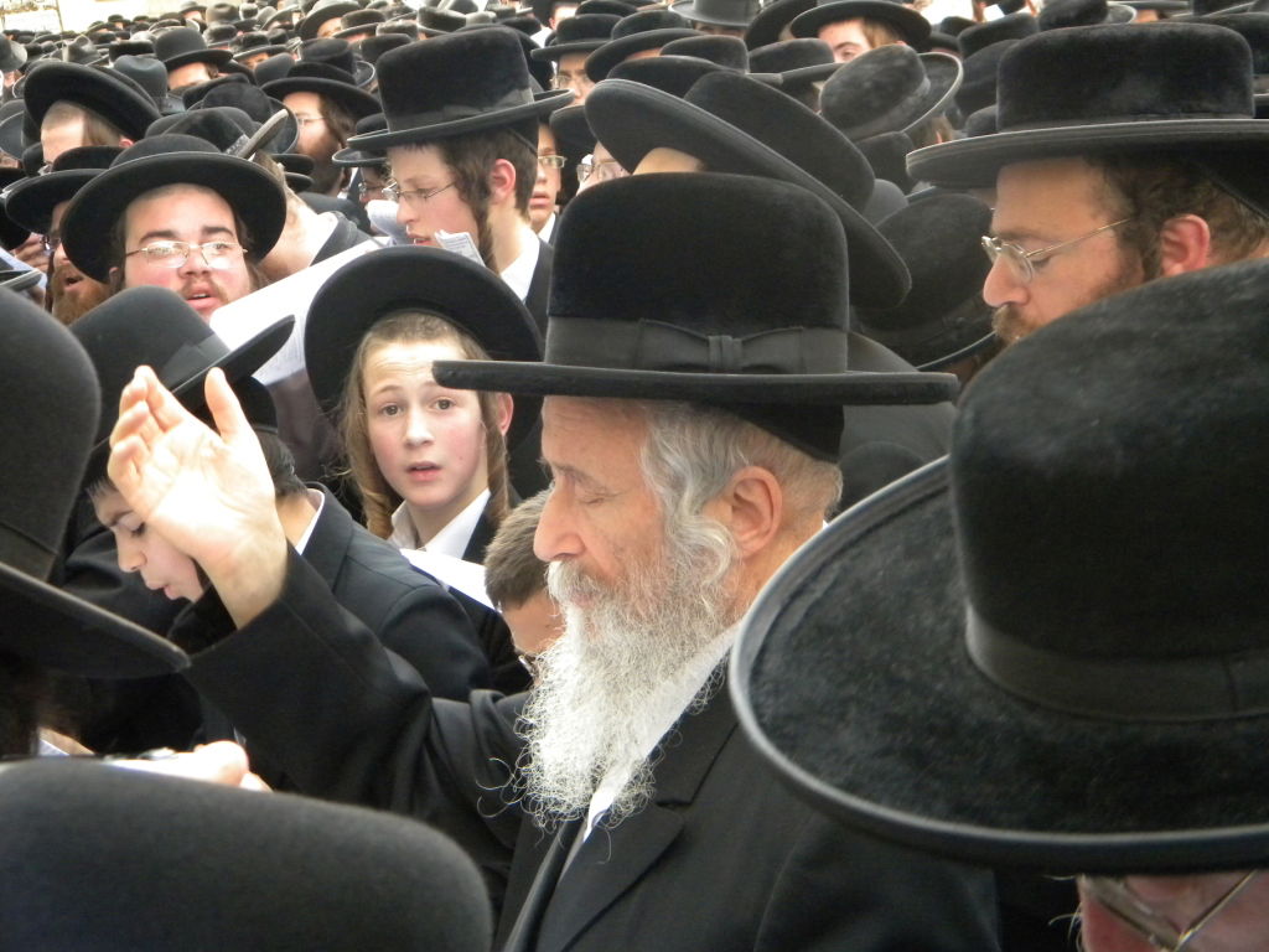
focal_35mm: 67
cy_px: 476
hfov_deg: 29.0
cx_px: 634
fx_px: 2456
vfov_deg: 21.9
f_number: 4.3
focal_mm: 12.2
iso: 400
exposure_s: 1/177
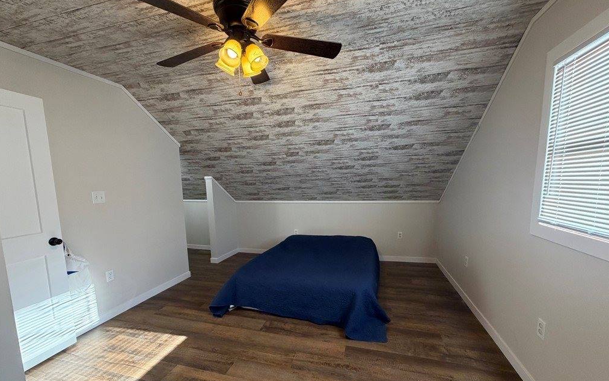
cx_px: 304
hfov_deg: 101.5
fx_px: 249
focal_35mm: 15
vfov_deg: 74.6
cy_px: 210
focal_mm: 2.22
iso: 320
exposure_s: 1/120
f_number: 2.2
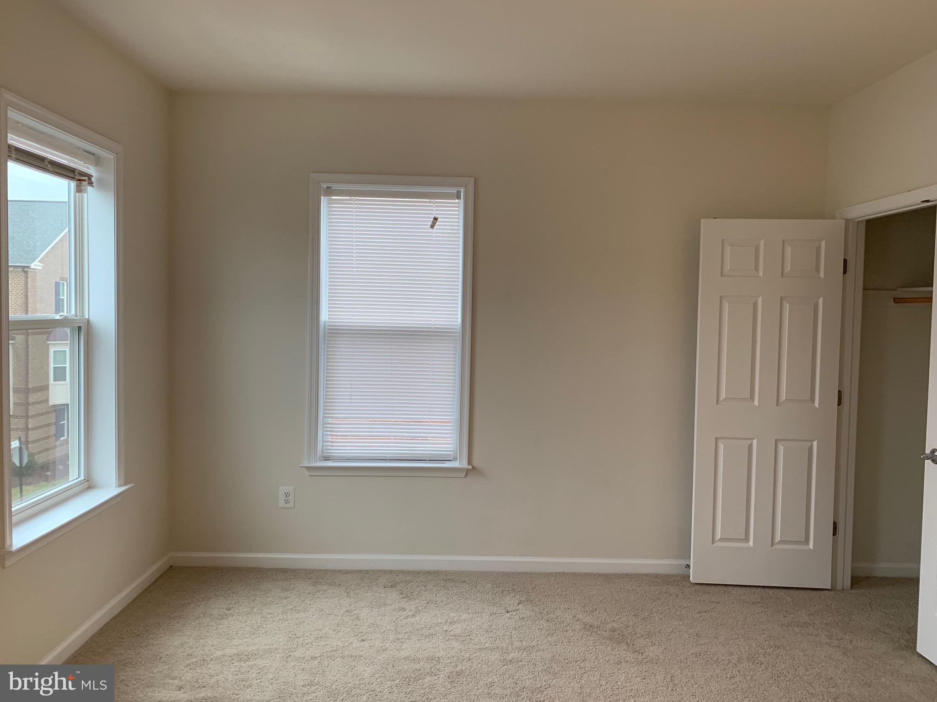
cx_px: 468
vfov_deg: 53.1
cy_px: 351
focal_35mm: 26
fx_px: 704
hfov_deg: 67.3
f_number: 1.8
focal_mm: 4.25
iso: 125
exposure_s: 1/60
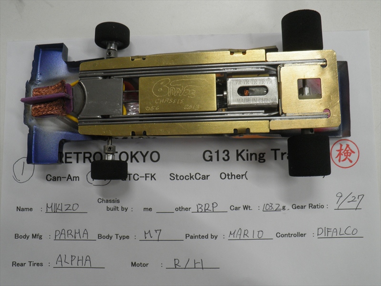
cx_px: 190
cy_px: 143
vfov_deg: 41.8
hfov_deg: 54.0
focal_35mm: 34
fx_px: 374
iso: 160
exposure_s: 1/30
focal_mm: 6.1
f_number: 3.5
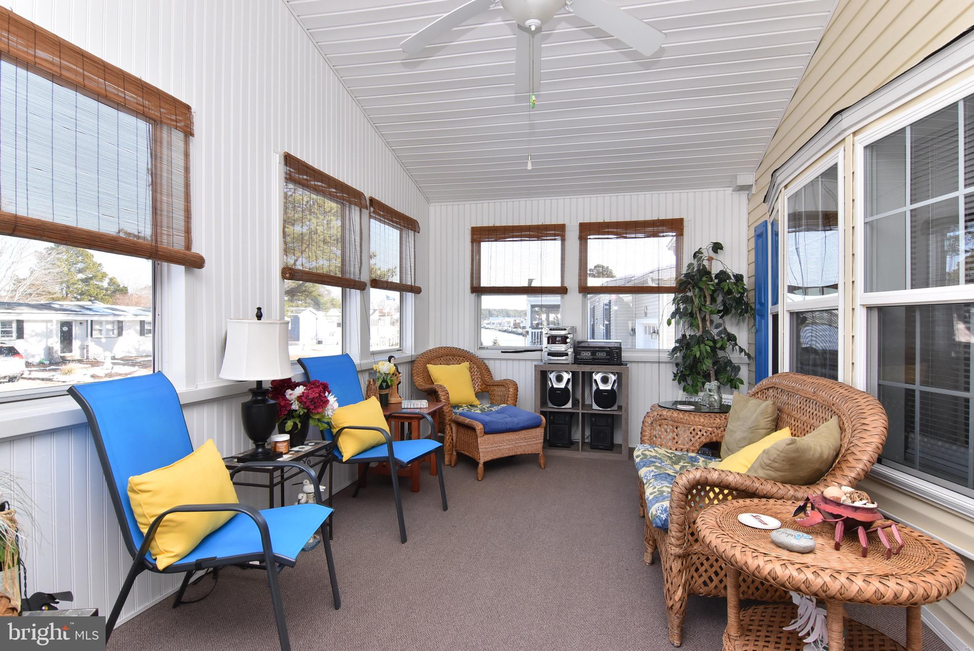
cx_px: 487
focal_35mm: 18
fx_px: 487
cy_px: 326
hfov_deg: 90.0
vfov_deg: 67.5
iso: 800
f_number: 11
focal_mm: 12
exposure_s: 1/160
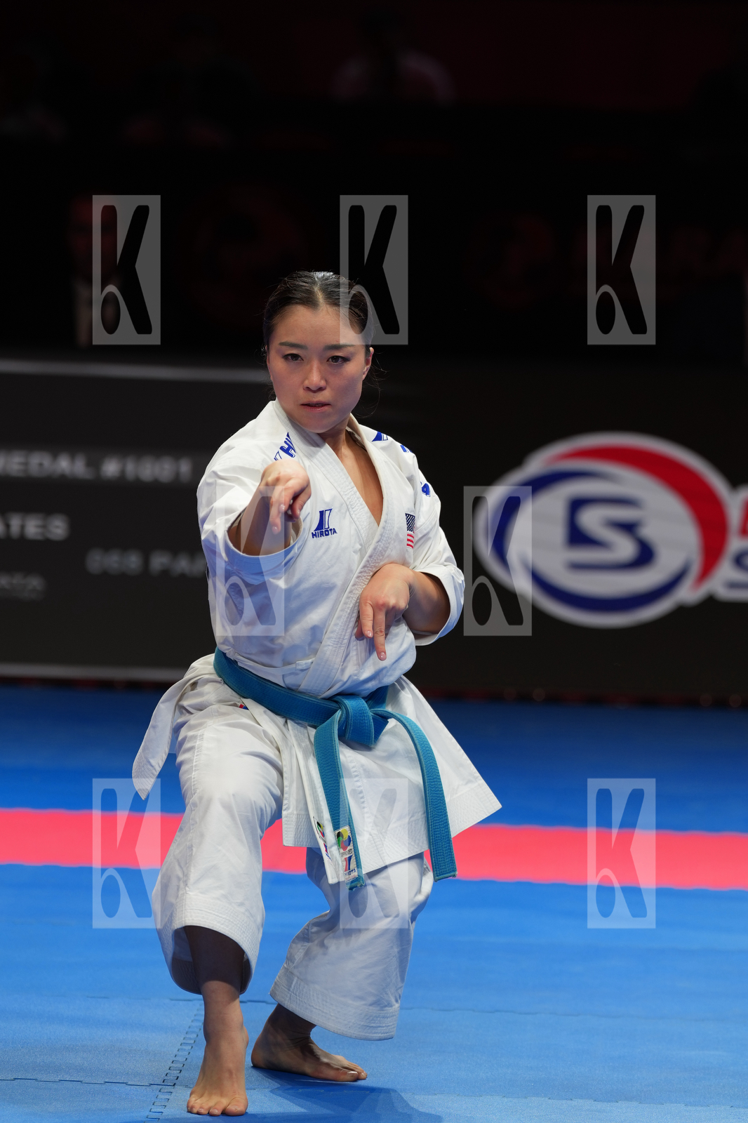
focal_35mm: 222
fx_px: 6921
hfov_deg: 6.2
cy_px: 562
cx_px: 374
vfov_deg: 9.3
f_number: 2.8
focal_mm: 148
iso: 250
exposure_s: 1/500
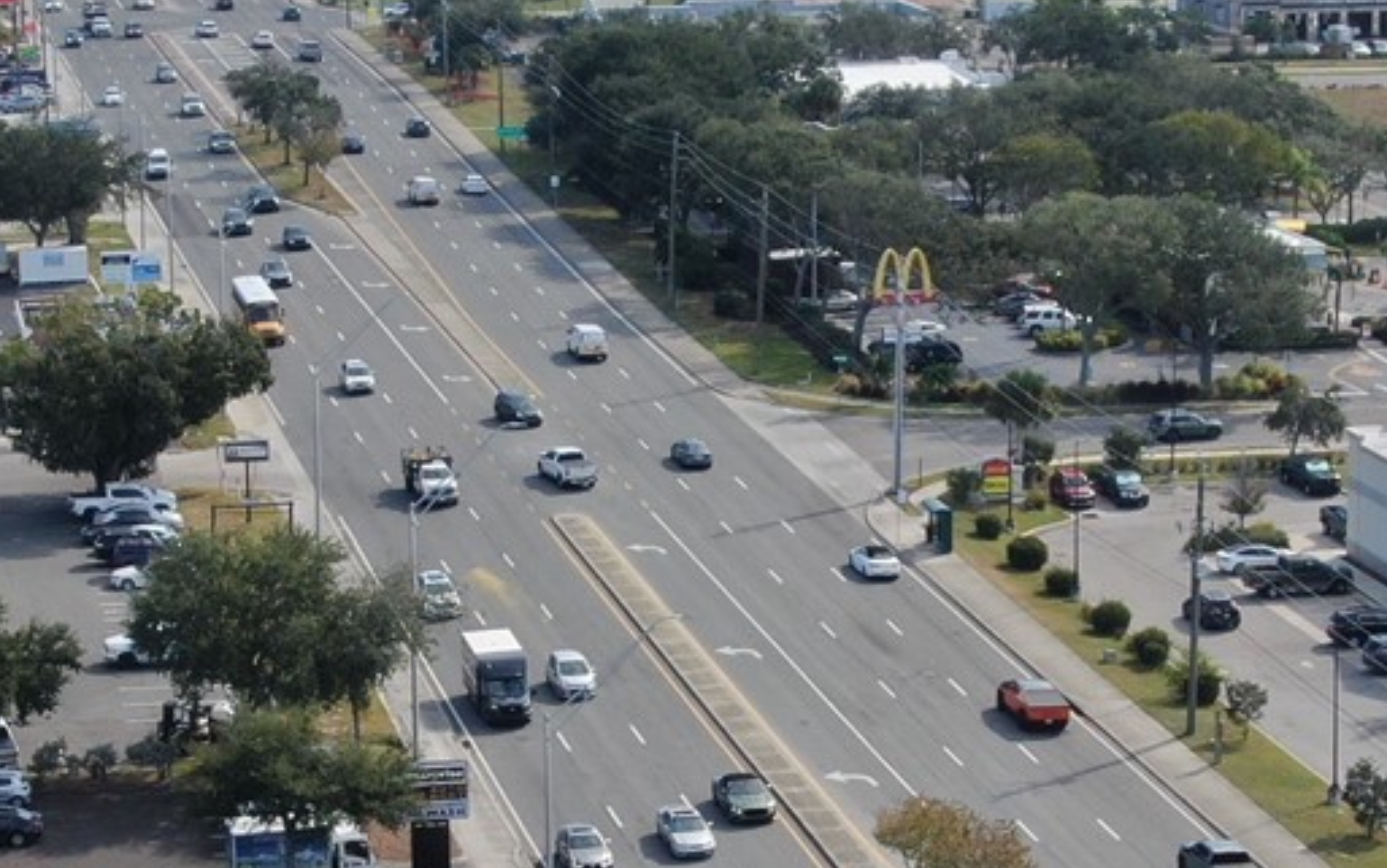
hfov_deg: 17.5
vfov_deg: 11.0
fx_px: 4500
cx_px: 671
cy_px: 690
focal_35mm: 119
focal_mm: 6.21
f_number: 3.3
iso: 100
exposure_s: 1/640
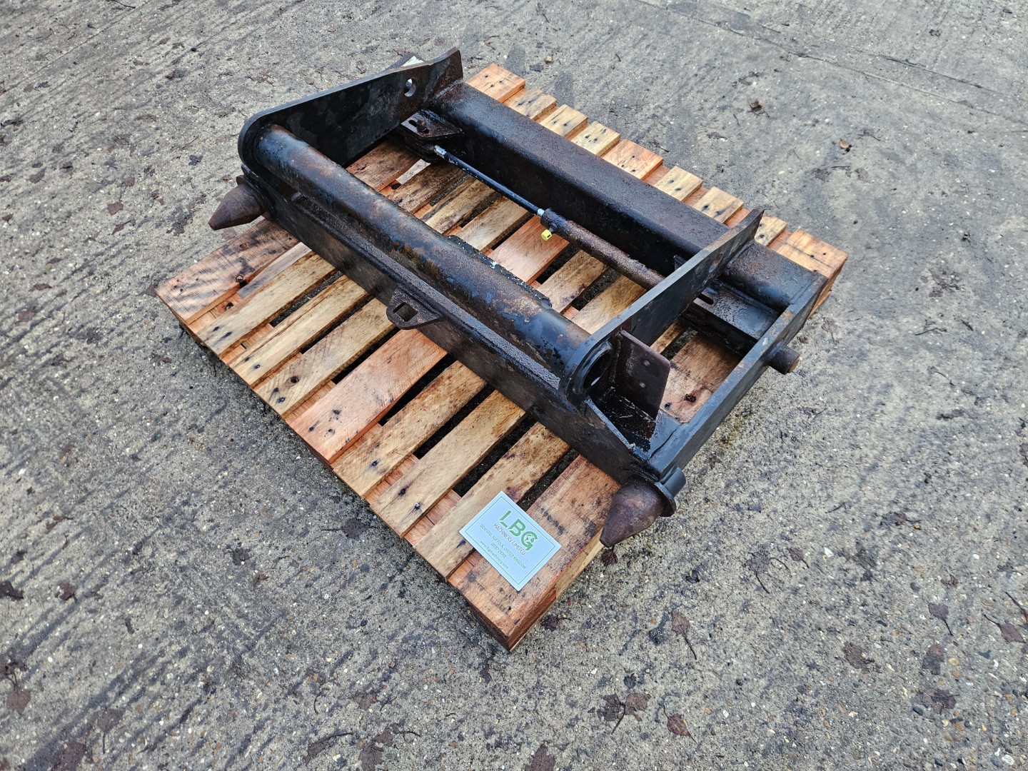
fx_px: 683
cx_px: 514
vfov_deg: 58.9
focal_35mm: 23
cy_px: 386
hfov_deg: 73.9
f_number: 1.8
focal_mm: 5.4
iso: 200
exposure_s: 1/100
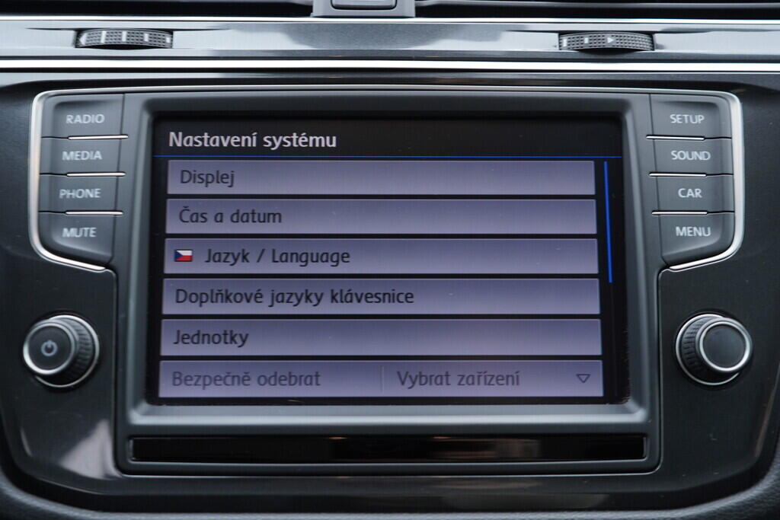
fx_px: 780
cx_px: 390
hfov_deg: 53.1
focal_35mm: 36
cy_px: 260
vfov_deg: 36.9
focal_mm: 24
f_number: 2.8
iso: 200
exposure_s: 1/40
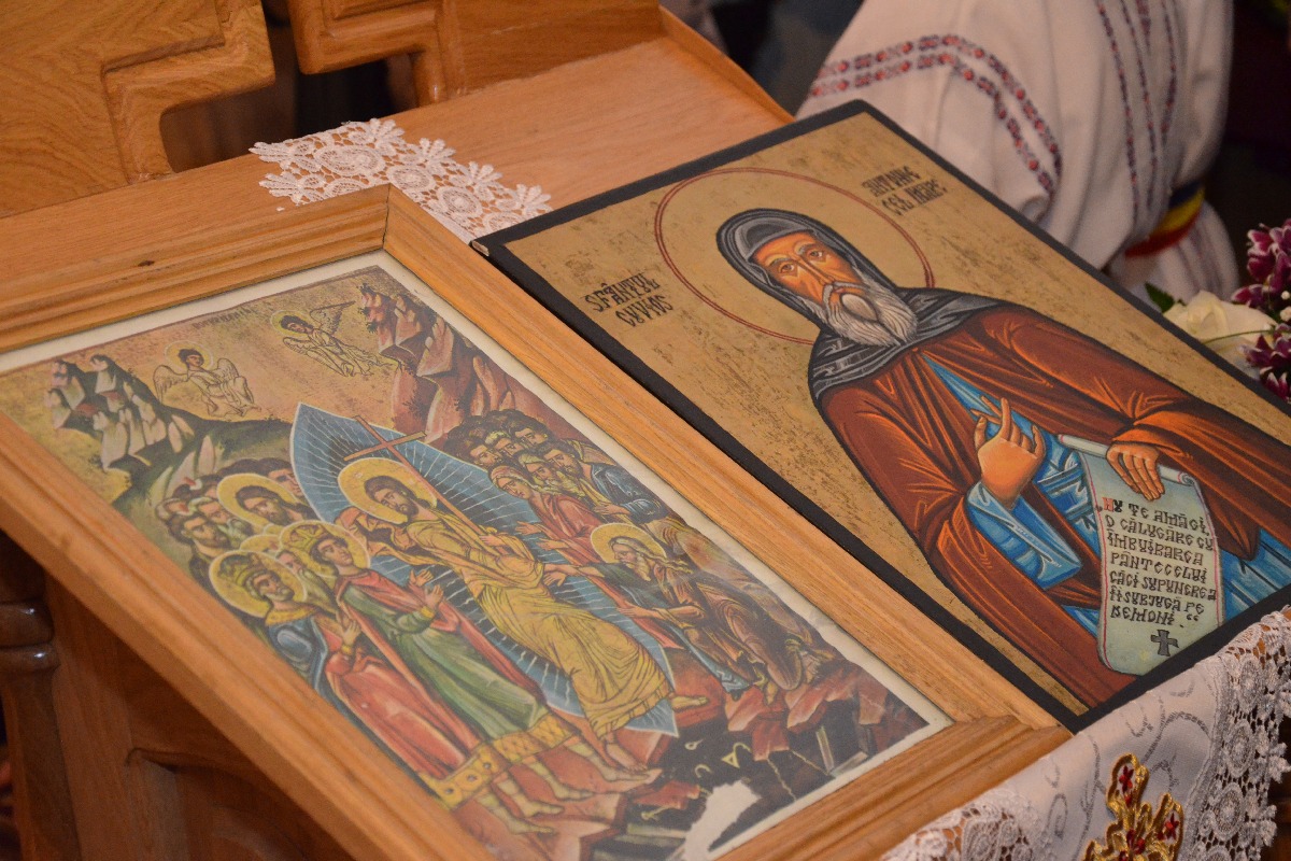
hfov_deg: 26.0
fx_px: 2797
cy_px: 430
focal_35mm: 78
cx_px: 646
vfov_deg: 17.5
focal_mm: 52
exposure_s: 1/60
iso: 3200
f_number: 5
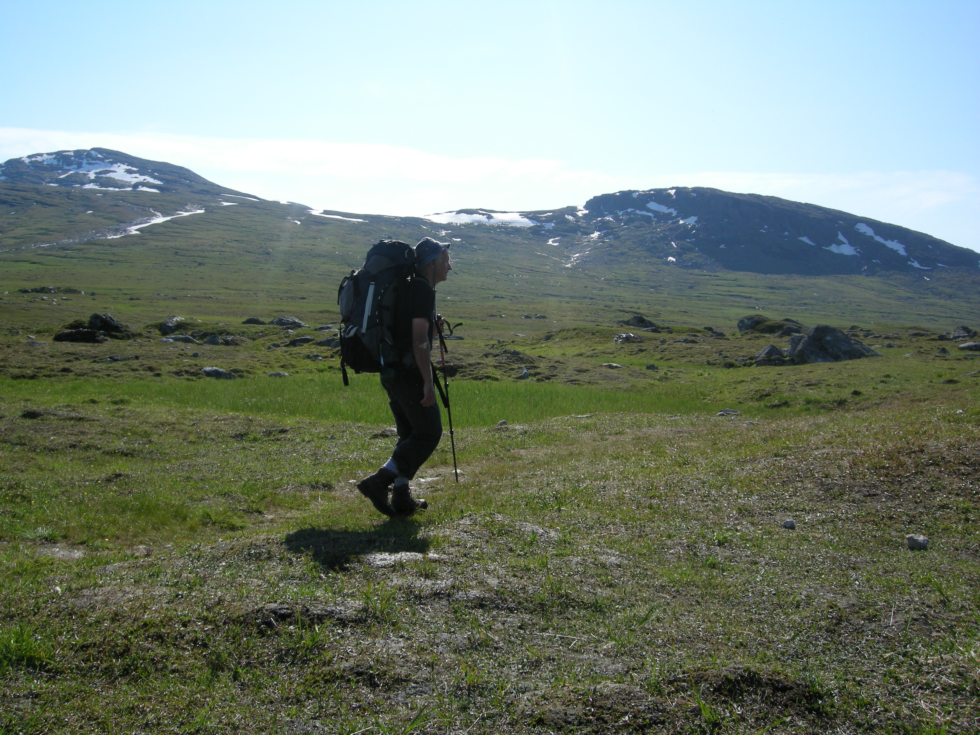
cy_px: 368
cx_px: 490
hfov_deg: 51.4
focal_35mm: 36
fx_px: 1019
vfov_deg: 39.7
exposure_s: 1/331
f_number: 5.4
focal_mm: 7.5
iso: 64
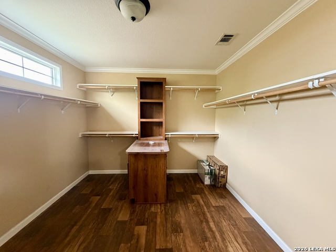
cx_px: 168
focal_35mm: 14
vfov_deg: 85.7
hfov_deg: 102.1
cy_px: 126
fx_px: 136
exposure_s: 1/60
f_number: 2.2
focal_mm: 2.22
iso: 640
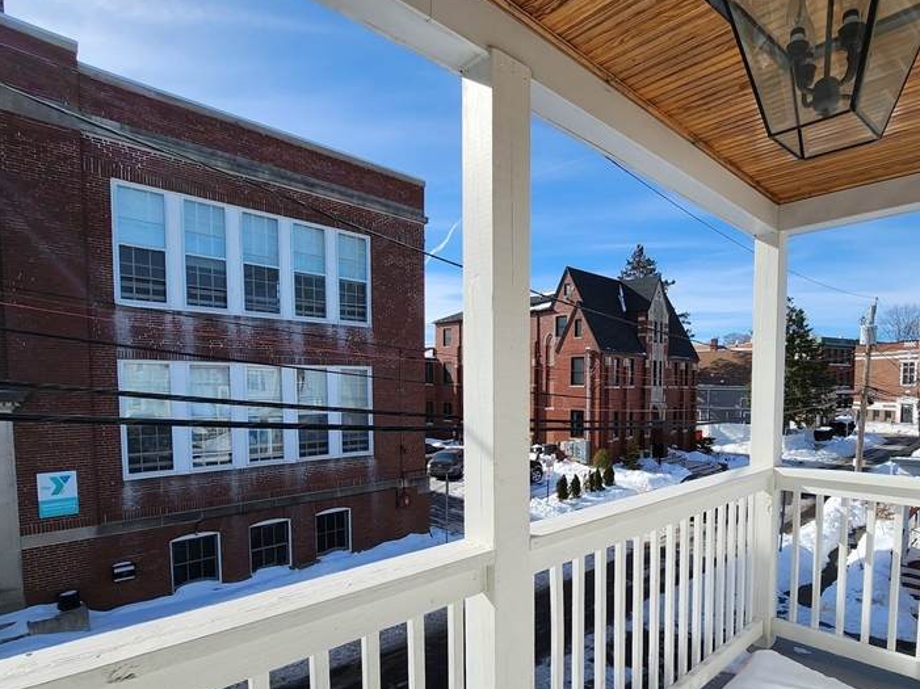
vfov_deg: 67.2
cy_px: 444
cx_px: 563
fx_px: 505
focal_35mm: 19
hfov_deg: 83.4
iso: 32
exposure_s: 1/1126
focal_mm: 1.7
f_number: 2.2
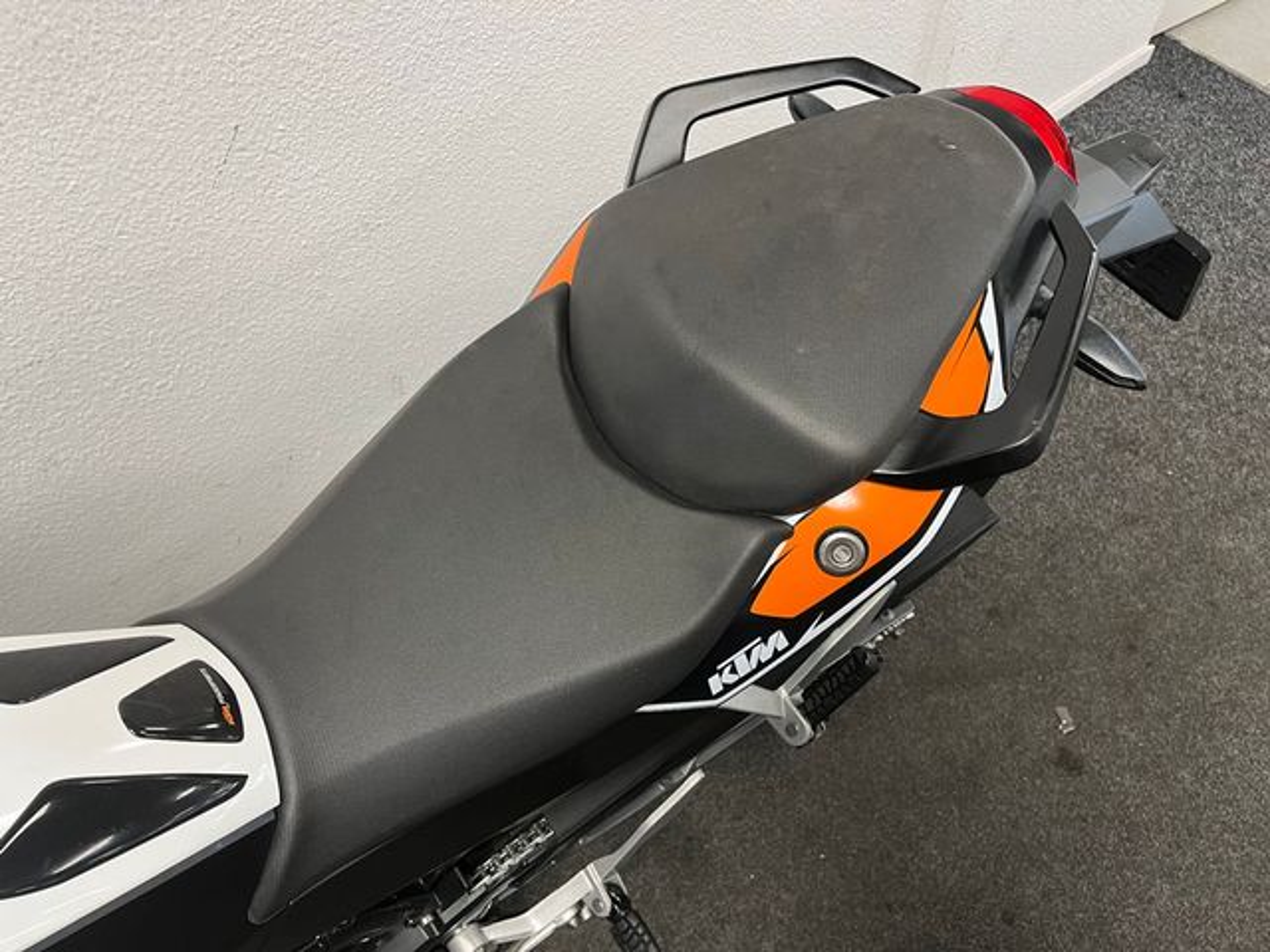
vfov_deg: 53.1
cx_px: 635
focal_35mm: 26
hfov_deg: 67.3
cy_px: 476
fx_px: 954
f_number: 1.6
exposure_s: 1/50
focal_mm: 5.1
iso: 125
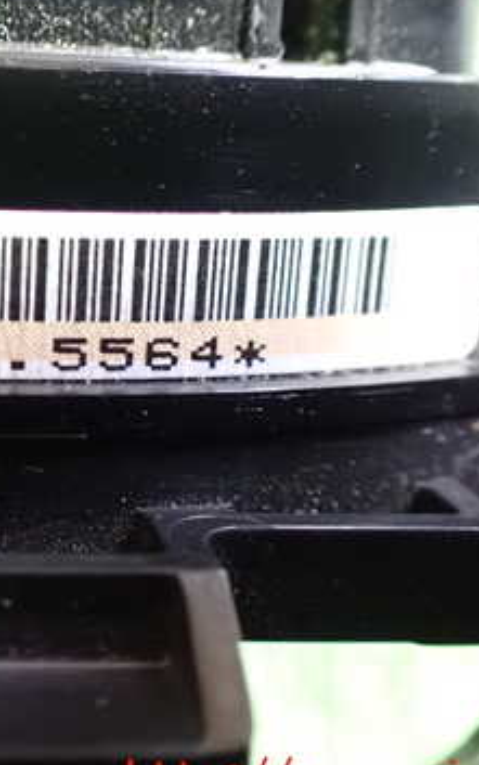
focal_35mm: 54
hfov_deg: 22.7
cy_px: 321
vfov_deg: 37.4
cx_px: -35
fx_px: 1127
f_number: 2.3
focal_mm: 5.4
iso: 1600
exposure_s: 1/25
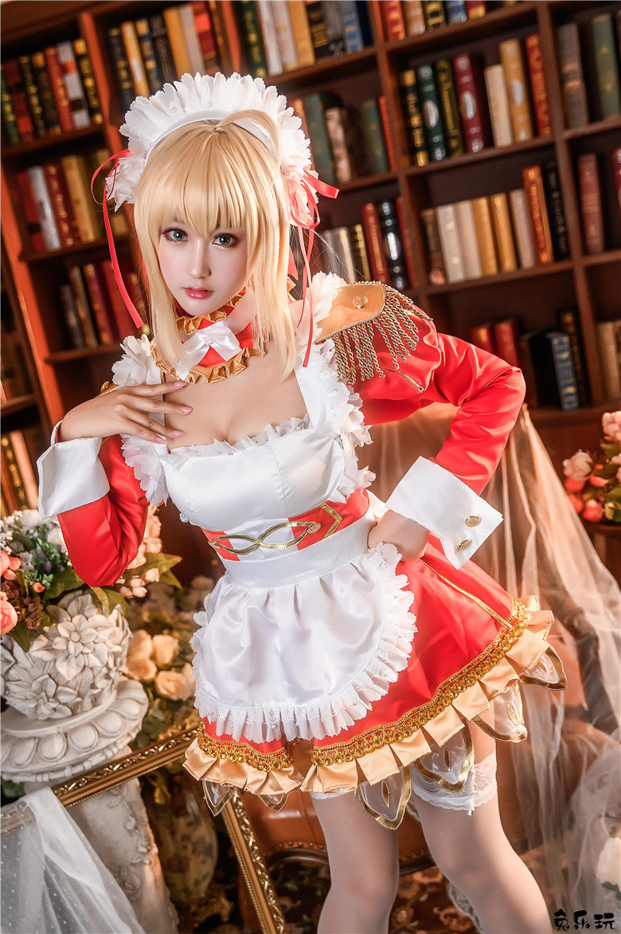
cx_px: 310
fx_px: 1036
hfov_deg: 33.4
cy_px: 467
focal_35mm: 40
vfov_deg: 48.5
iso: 640
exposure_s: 1/125
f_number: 3.5
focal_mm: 40
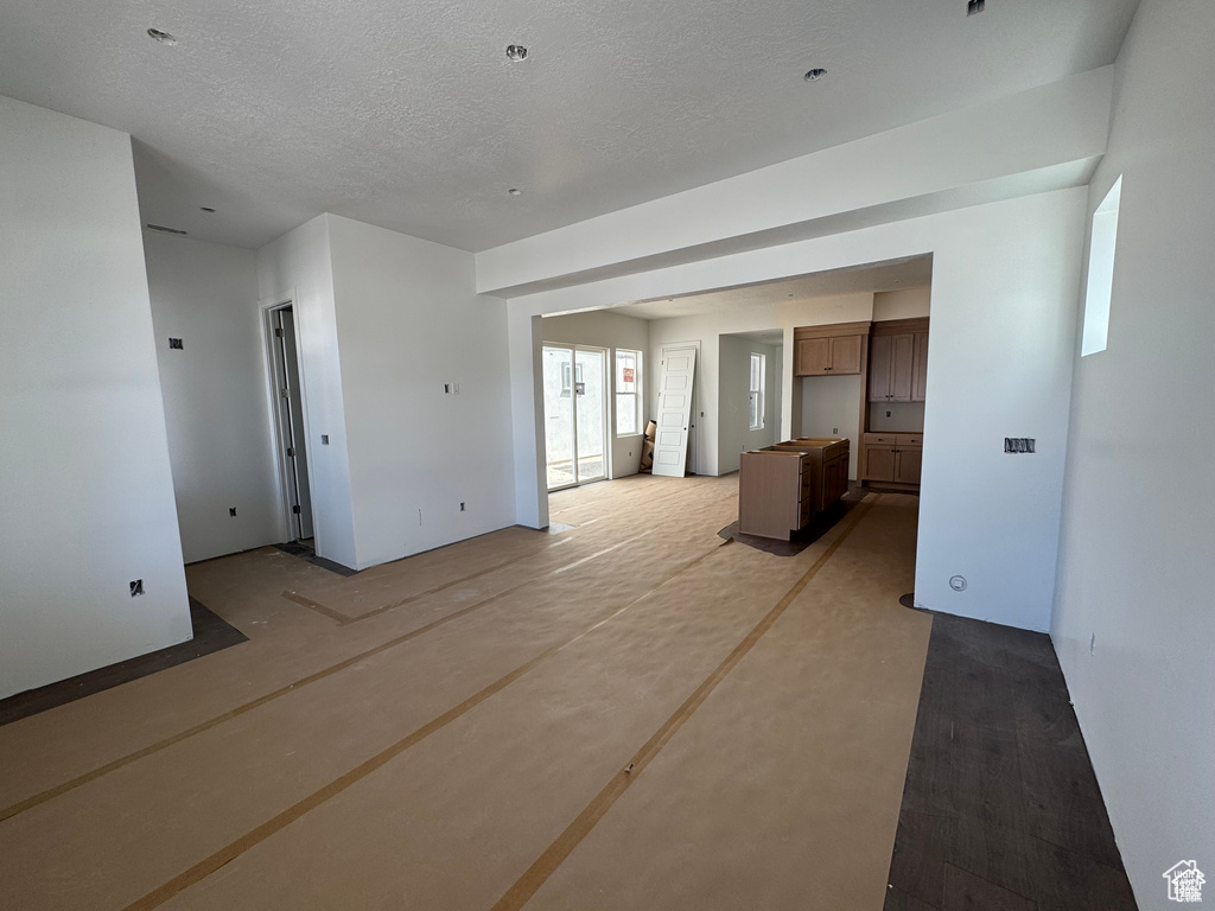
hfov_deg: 102.1
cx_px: 608
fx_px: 491
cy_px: 456
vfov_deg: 85.7
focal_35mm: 14
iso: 40
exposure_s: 1/99
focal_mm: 2.22
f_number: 2.2
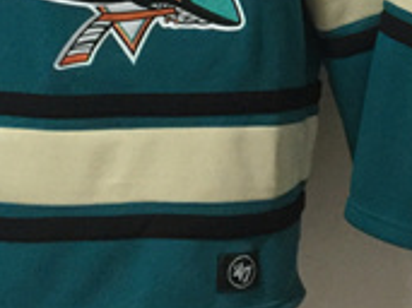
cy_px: -201
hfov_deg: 17.5
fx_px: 1308
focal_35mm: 110
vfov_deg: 12.5
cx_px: 414
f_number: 2.2
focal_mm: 4.15
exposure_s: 1/10
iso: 125
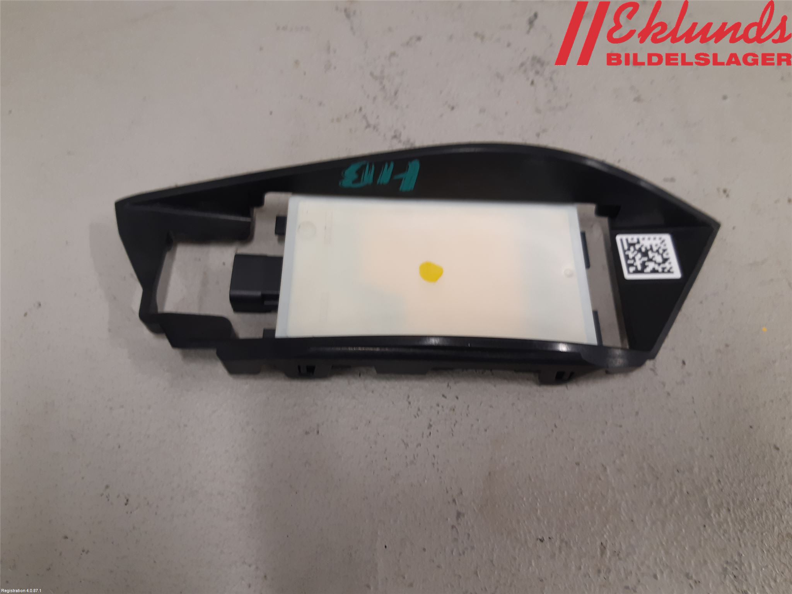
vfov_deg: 53.1
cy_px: 297
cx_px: 396
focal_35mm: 26
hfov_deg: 67.3
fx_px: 595
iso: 100
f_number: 1.7
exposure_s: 1/50
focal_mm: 3.93
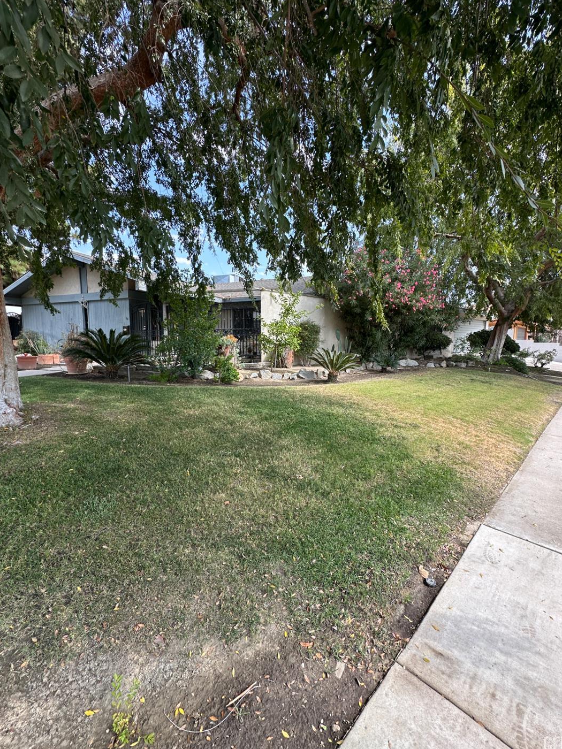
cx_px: 291
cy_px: 372
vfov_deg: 98.2
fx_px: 325
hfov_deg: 81.7
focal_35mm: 15
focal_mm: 2.22
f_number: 2.2
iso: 40
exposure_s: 1/320
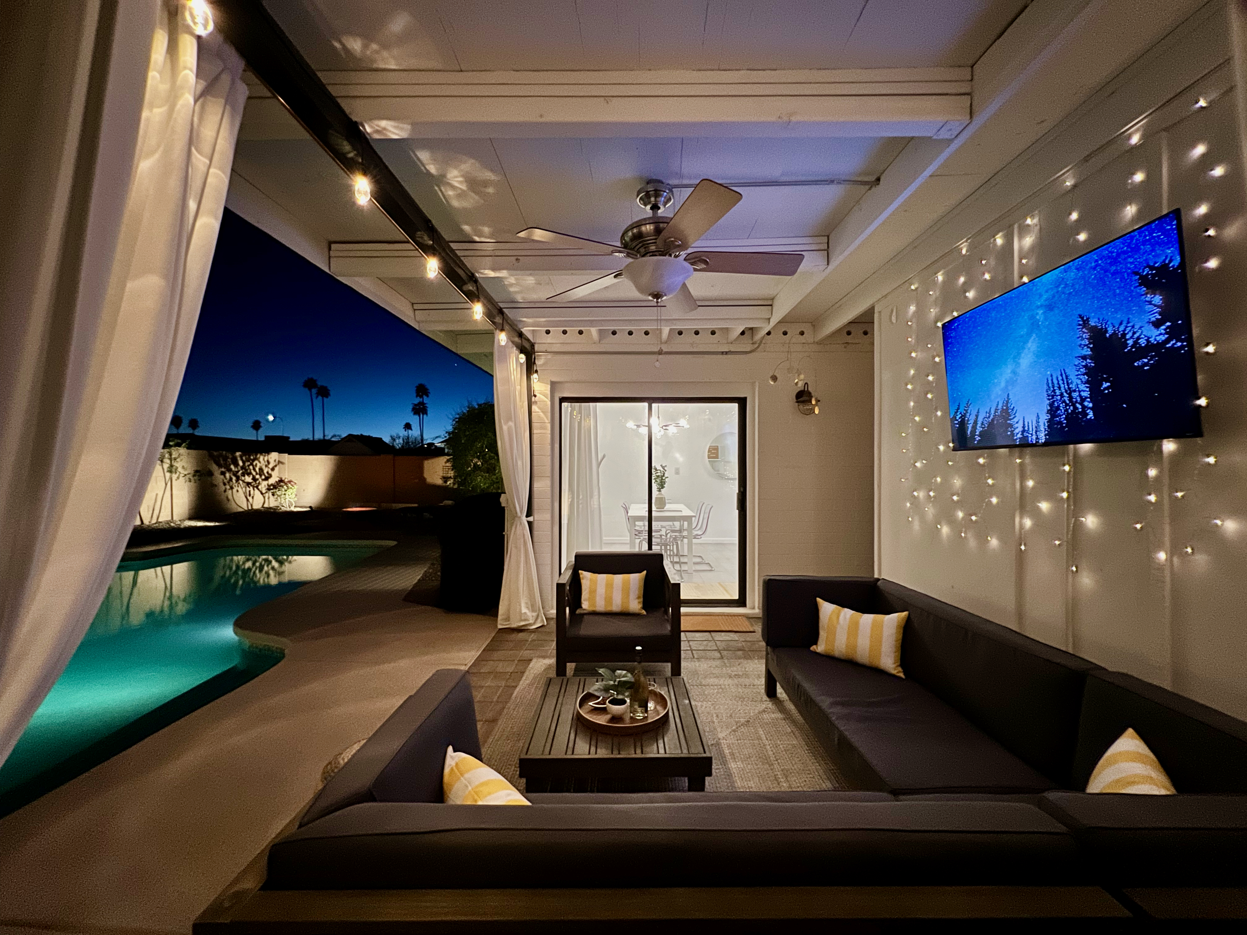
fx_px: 468
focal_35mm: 13
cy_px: 468
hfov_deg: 106.2
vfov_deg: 89.9
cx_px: 624
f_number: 1.8
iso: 640
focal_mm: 1.57
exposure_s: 1/20
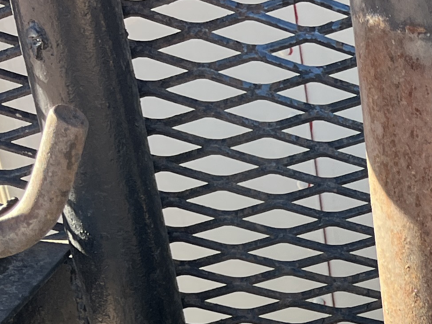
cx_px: 704
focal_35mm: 108
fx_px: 1348
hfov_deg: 16.2
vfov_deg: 12.3
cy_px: 626
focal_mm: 5.1
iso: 50
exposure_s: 1/438
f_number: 1.6
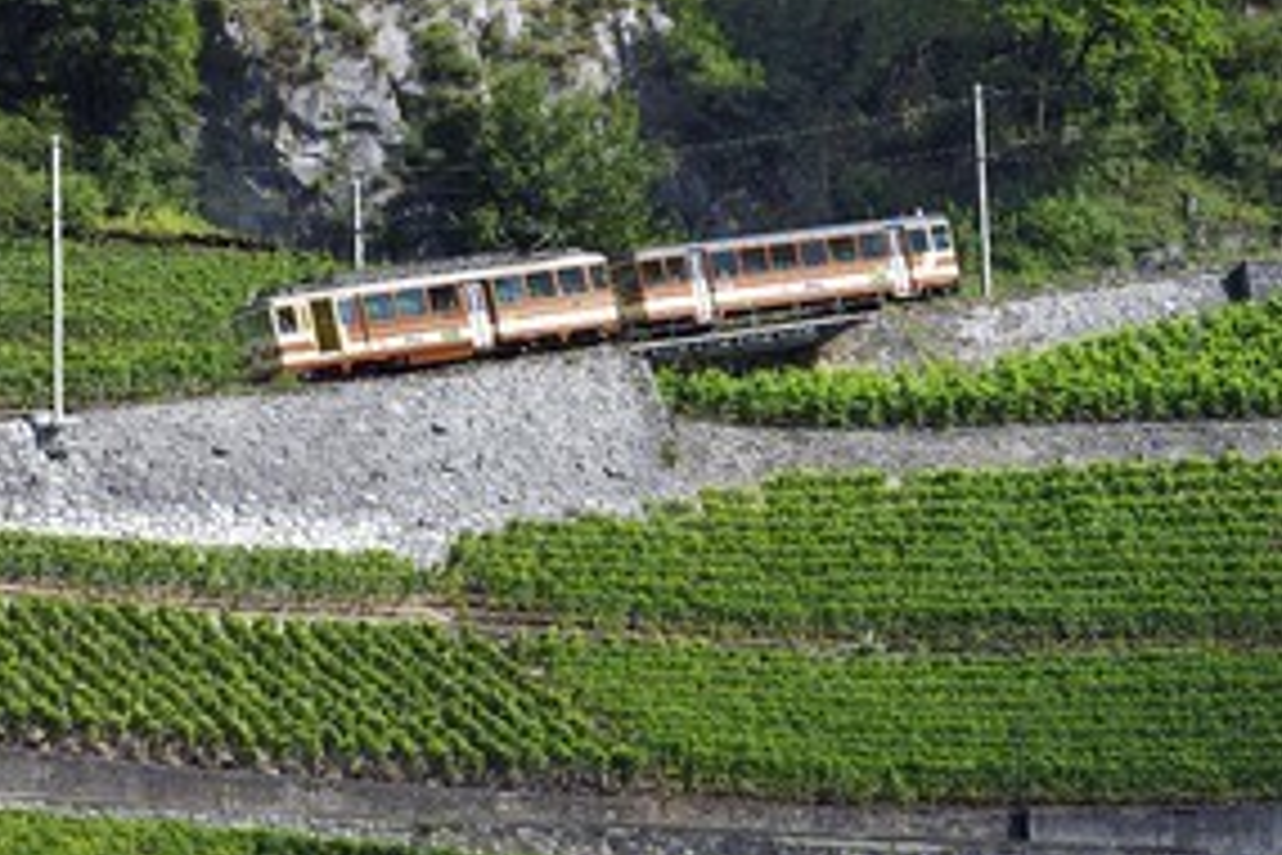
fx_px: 10504
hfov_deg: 7.0
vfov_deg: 4.7
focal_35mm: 295
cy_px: 396
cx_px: 342
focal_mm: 200
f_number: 10
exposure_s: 1/250
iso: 200
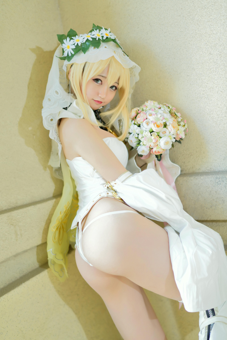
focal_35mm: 58
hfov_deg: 23.4
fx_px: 548
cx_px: 114
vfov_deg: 34.5
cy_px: 170
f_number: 1.4
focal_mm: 58
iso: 200
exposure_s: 1/400
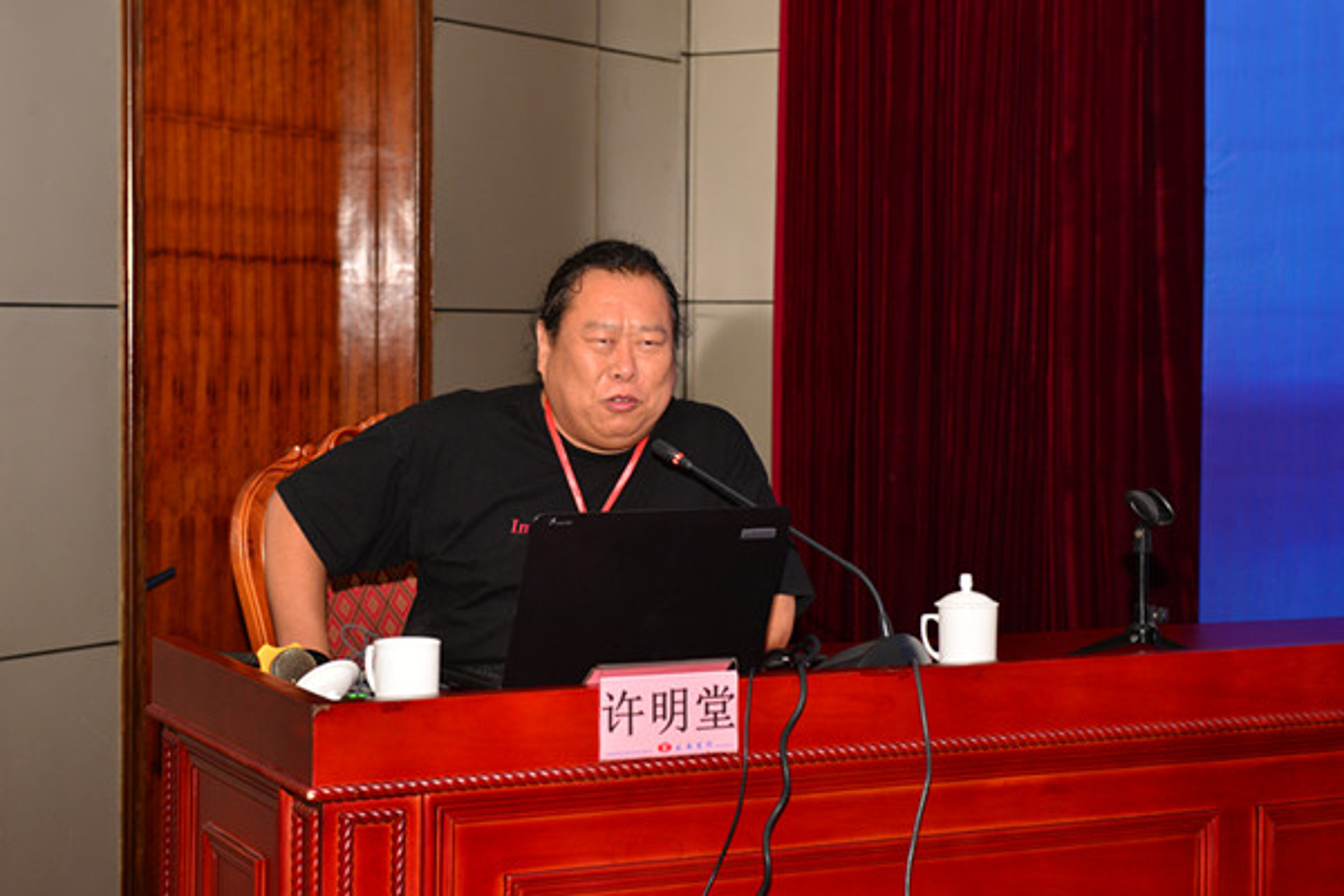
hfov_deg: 28.8
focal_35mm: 70
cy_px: 448
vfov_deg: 19.5
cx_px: 672
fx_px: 2613
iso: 800
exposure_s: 1/60
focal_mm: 70
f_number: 5.6
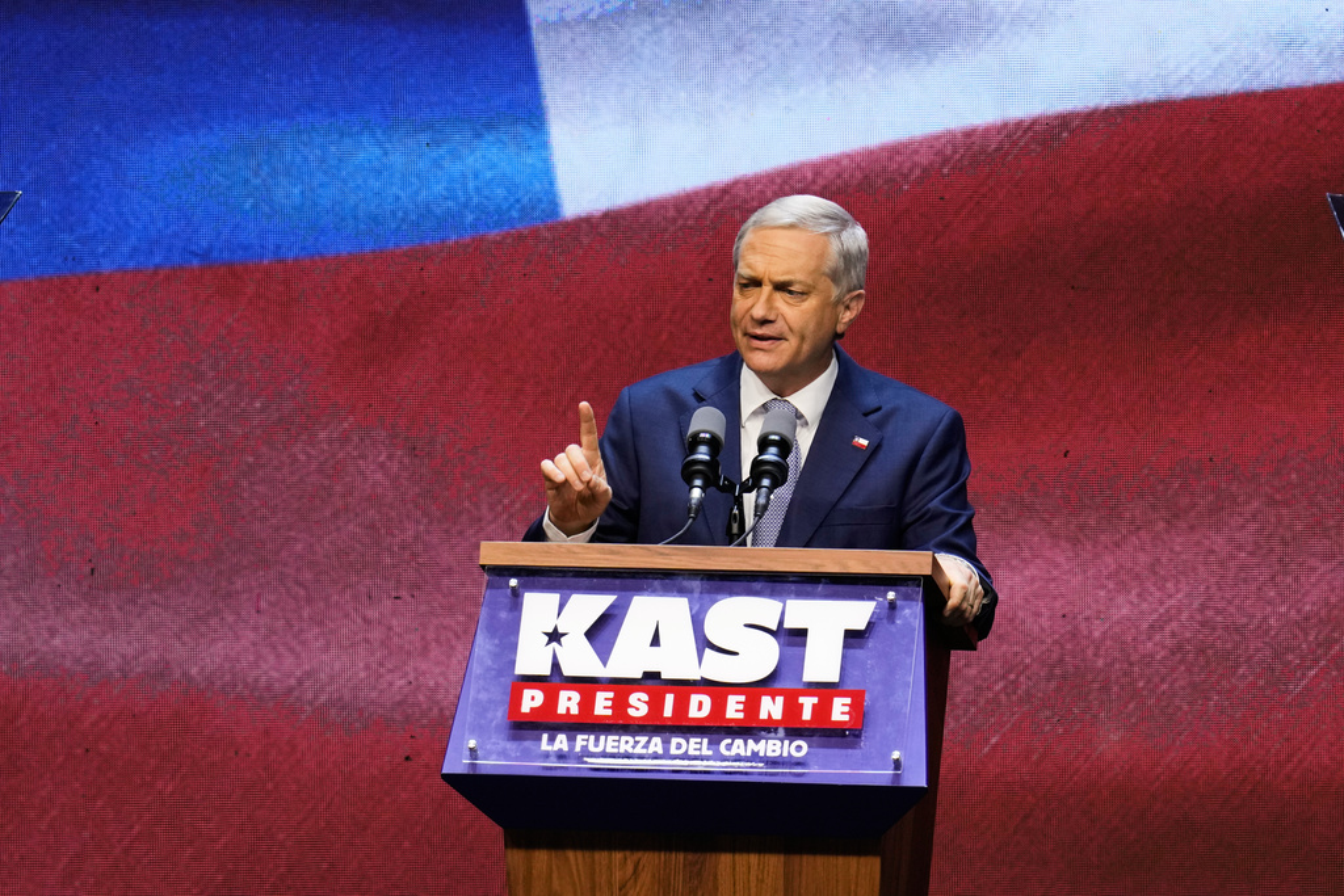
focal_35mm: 600
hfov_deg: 3.4
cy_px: 448
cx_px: 672
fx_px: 22402
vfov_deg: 2.3
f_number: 7.1
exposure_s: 1/160
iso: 1600
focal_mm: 400
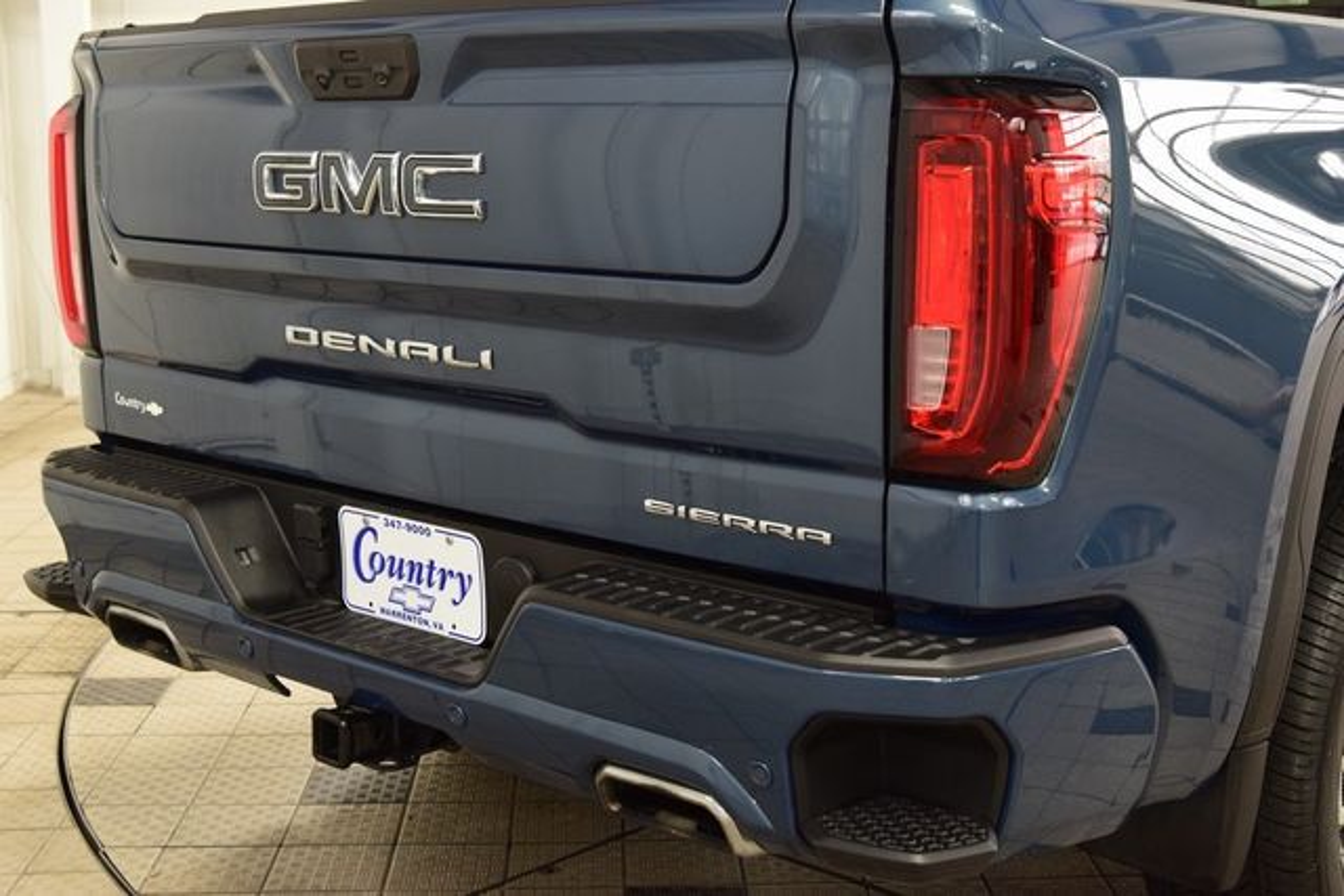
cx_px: 672
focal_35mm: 51
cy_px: 448
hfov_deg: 38.9
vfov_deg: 26.5
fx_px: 1904
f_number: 6.3
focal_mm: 34
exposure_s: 1/15
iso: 900
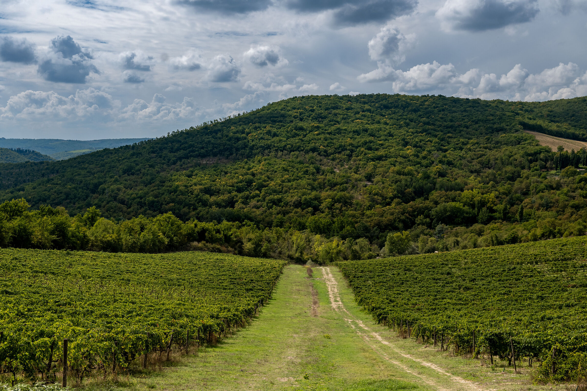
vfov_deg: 33.6
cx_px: 294
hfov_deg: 48.7
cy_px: 196
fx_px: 648
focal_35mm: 40
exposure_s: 1/800
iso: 100
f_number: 8
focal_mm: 26.5
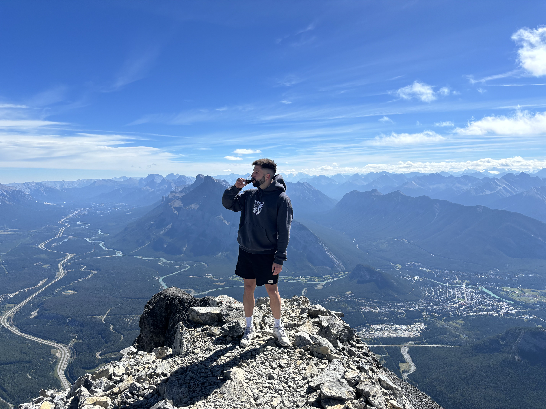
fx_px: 410
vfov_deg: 53.1
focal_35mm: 26
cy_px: 204
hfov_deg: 67.3
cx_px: 273
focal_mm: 5.96
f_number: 1.6
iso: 50
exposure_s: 1/4630
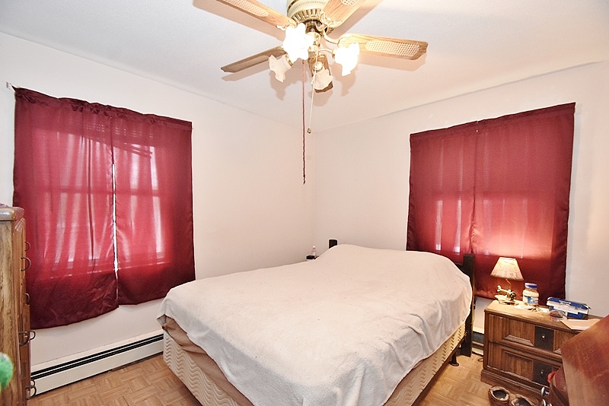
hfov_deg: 100.4
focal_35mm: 15
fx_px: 254
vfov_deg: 77.4
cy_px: 203
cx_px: 304
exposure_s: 1/60
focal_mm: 10
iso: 1400
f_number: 4
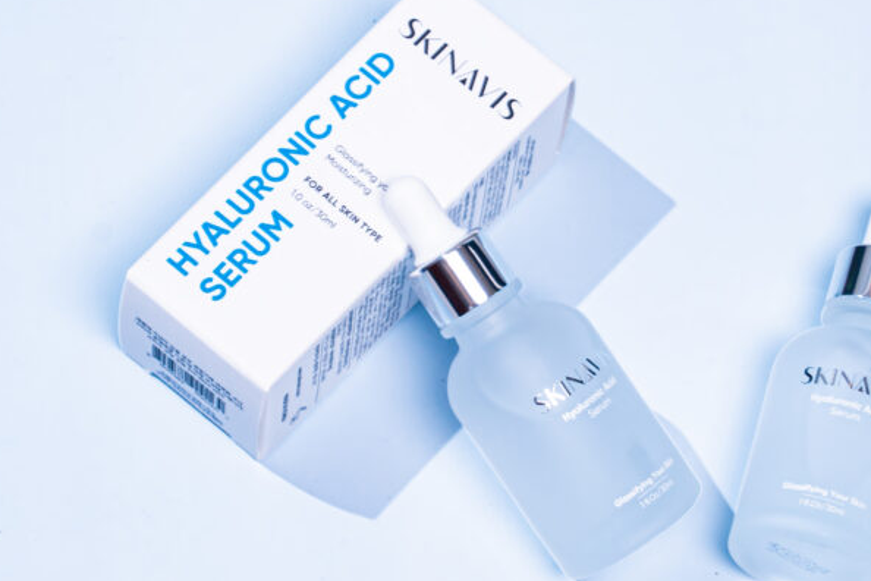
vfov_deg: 6.5
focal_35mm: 212
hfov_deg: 9.7
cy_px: 342
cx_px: 553
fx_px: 5129
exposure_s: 1/25
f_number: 10
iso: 125
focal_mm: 70
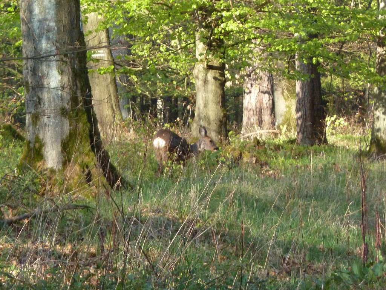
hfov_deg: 5.0
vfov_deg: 3.7
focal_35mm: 399
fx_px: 4449
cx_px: 193
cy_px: 145
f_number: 4.9
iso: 400
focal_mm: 49.2
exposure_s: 1/125
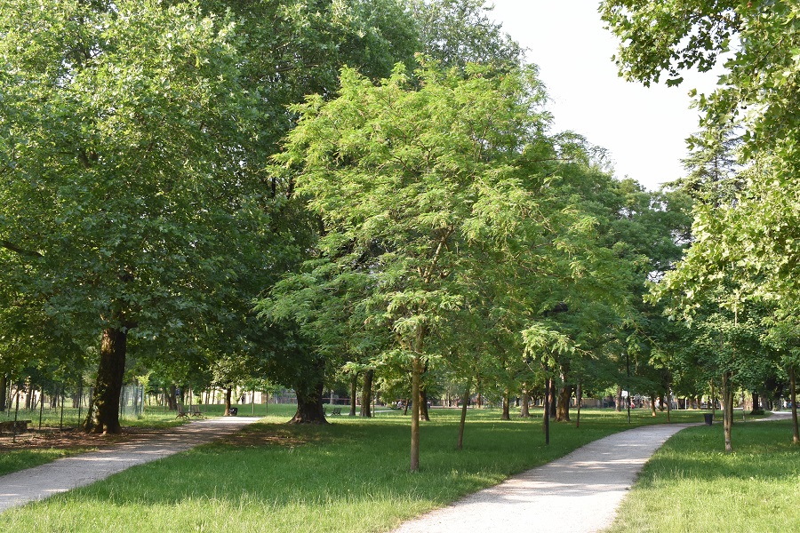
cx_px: 400
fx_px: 800
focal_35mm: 36
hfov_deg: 53.1
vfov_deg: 36.9
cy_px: 266
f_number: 8
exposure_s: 1/250
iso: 400
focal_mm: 24
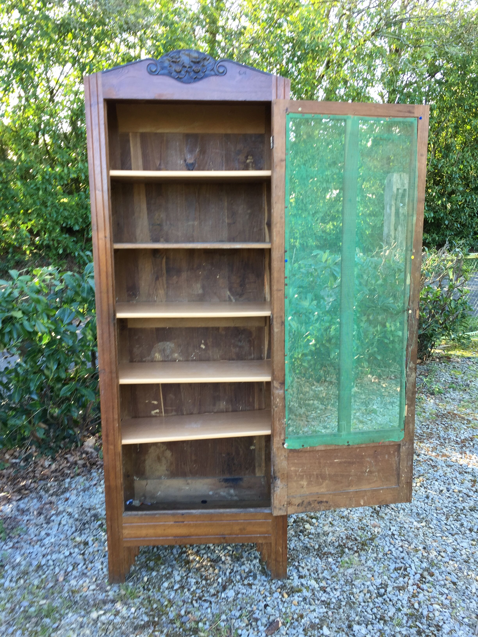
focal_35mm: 29
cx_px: 239
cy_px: 318
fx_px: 534
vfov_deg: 61.7
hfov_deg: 48.2
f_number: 2.2
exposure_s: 1/50
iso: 32
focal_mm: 4.15
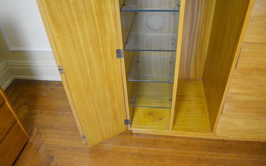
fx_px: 203
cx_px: 131
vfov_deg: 44.6
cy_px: 84
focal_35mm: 28
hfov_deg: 66.5
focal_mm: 18
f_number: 3.5
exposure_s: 1/50
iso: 800
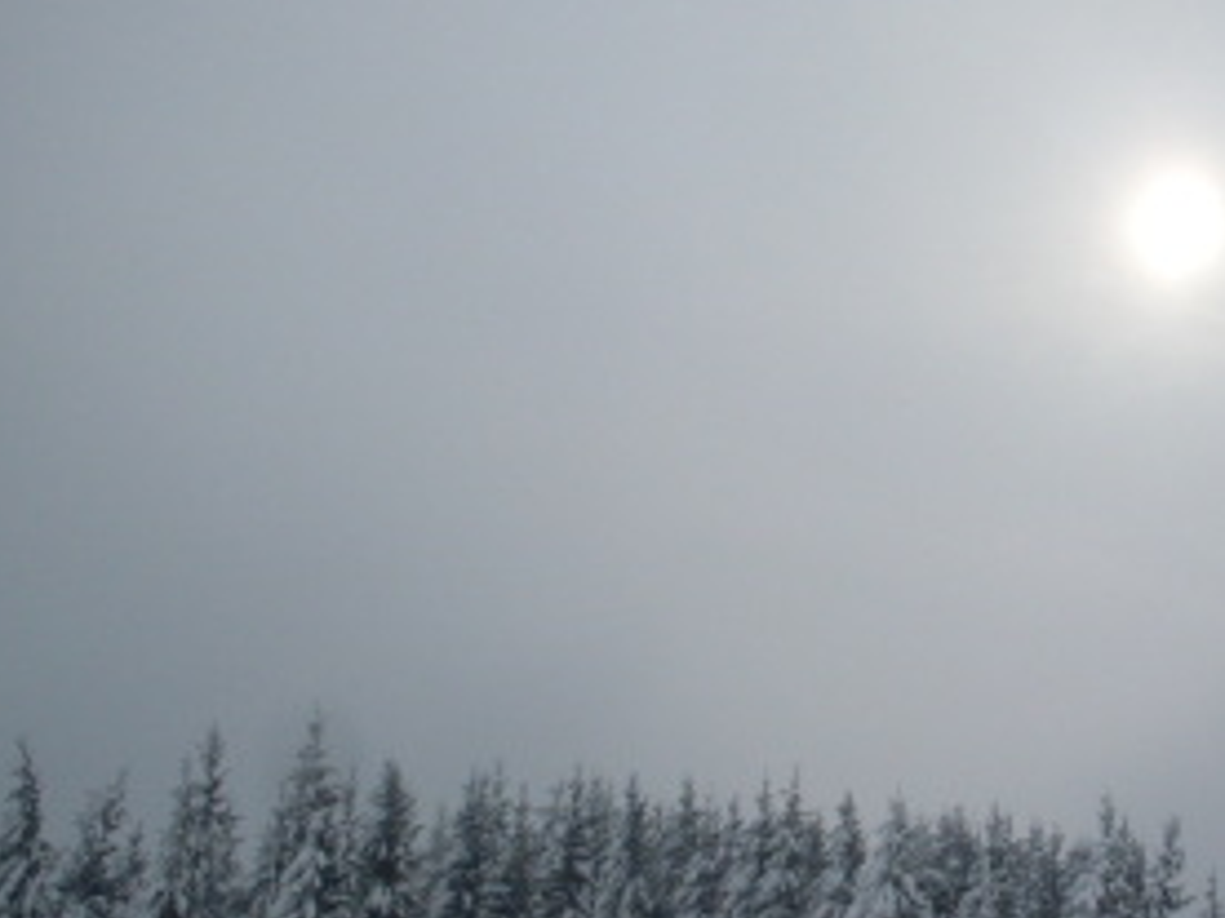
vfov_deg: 22.0
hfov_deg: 28.6
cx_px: 1030
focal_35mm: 66
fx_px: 2336
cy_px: 723
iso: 80
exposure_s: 1/500
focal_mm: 6.3
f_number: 8.4
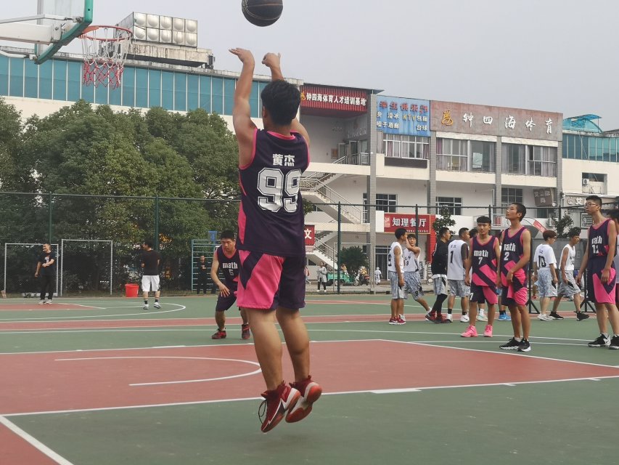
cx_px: 310
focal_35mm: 54
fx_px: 966
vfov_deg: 27.0
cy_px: 232
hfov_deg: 35.5
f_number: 1.8
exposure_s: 1/667
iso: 50
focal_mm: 3.95
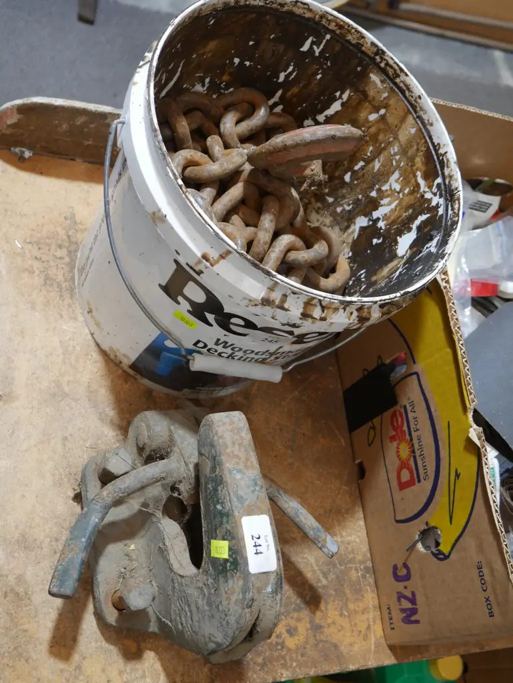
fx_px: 790
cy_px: 342
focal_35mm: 40
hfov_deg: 36.0
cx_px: 256
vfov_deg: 46.8
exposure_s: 1/60
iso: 400
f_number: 4.4
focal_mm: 20
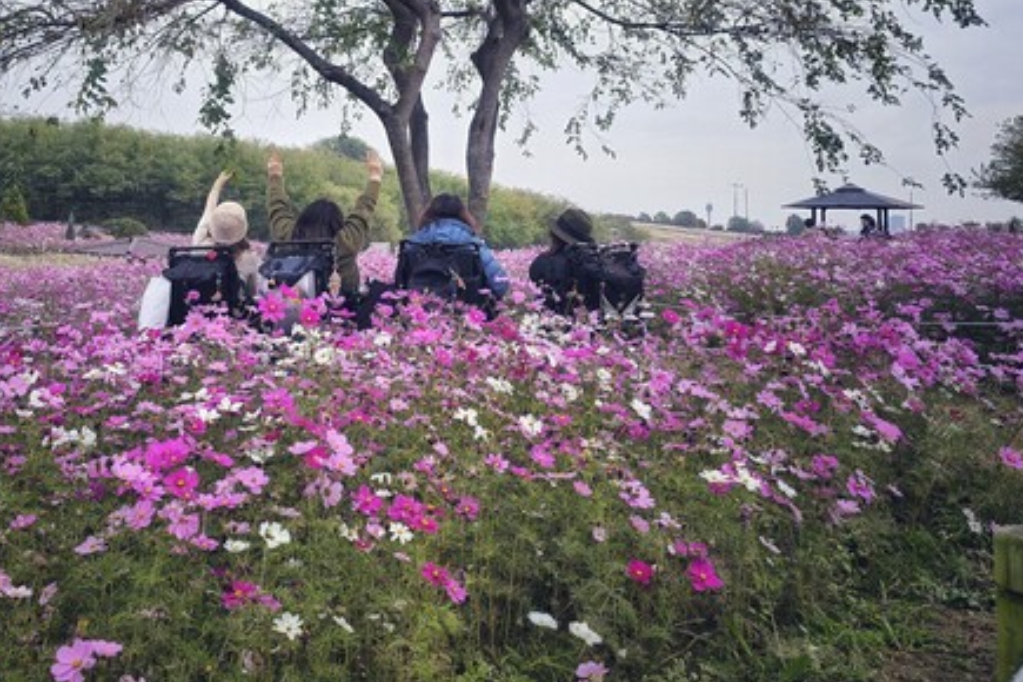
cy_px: 169
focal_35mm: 33
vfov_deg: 38.9
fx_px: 938
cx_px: 376
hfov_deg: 56.5
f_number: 1.7
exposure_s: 1/439
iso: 12
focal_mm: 6.3
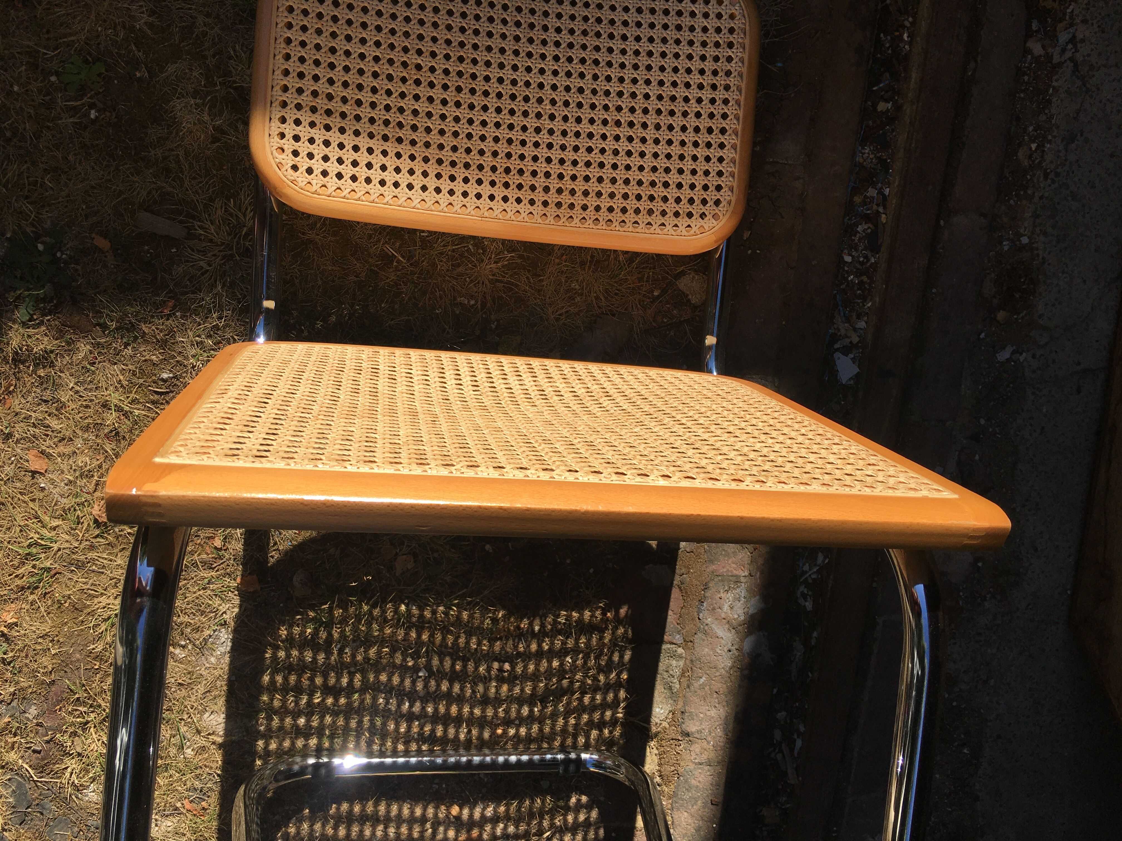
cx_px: 561
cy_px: 420
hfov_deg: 61.7
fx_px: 940
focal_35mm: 29
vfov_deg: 48.2
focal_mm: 4.15
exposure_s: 1/1374
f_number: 2.2
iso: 25
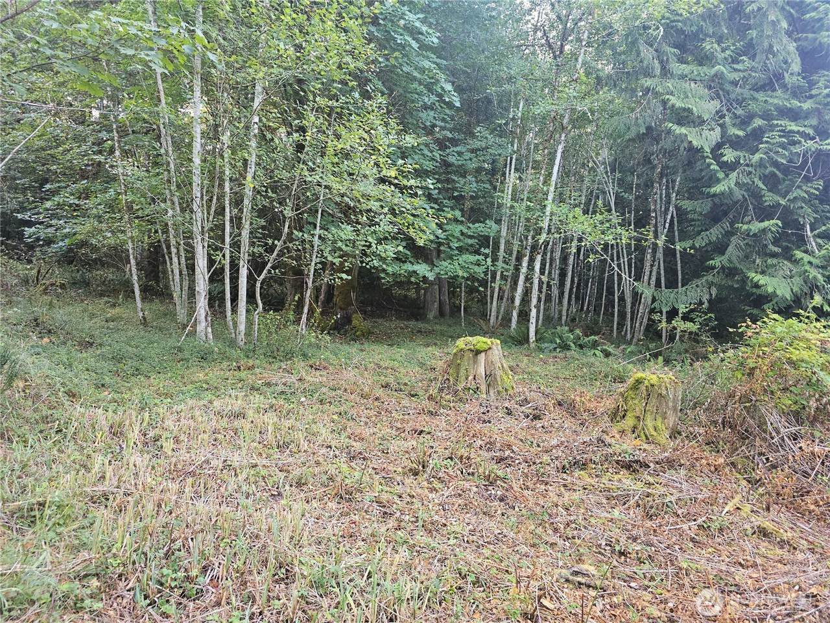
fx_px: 551
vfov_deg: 58.9
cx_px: 415
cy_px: 312
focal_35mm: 23
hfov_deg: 73.9
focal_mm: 6.3
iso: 250
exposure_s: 1/120
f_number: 1.7
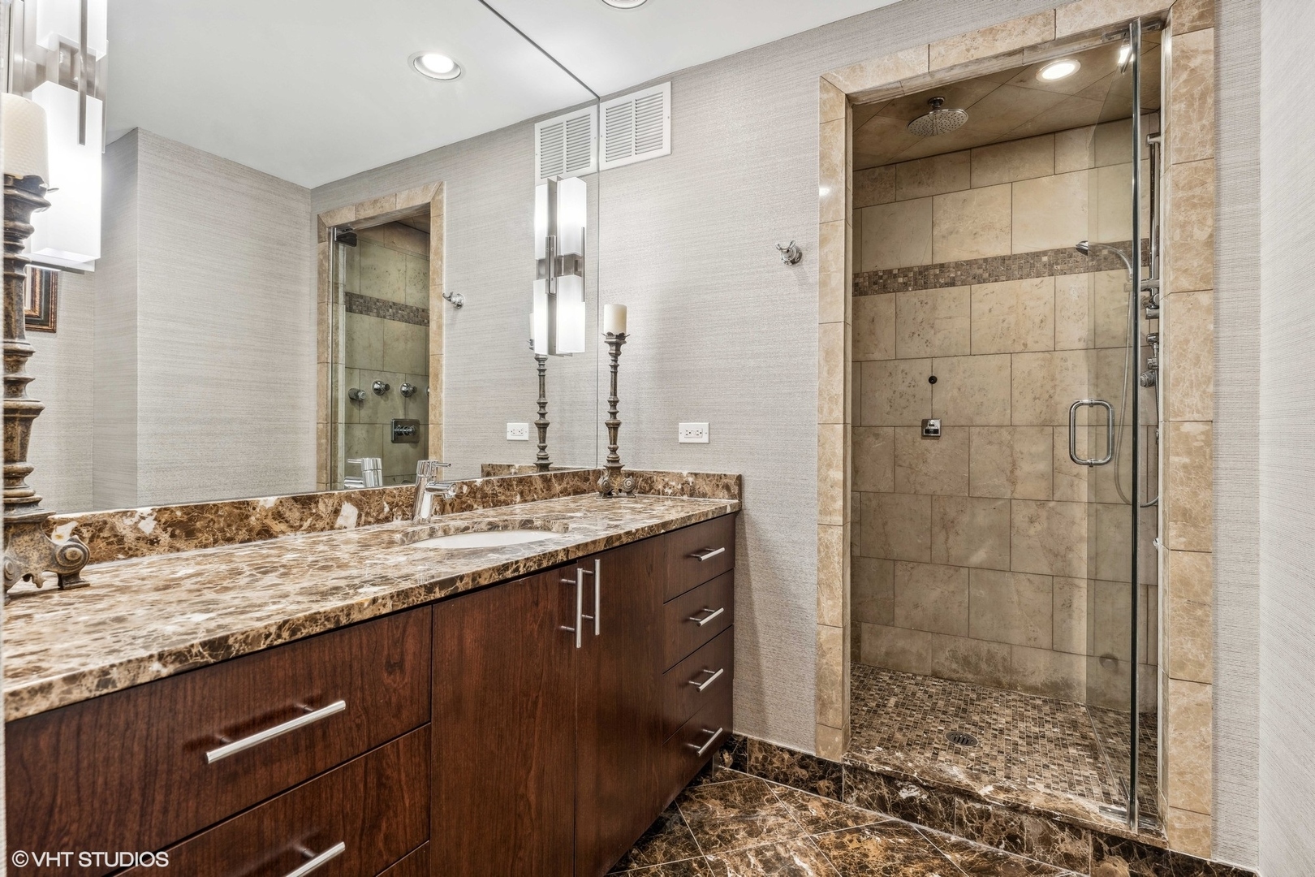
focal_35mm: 16
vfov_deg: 73.7
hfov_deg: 96.7
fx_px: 584
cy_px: 438
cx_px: 658
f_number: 7.1
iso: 320
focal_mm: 16
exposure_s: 1/20
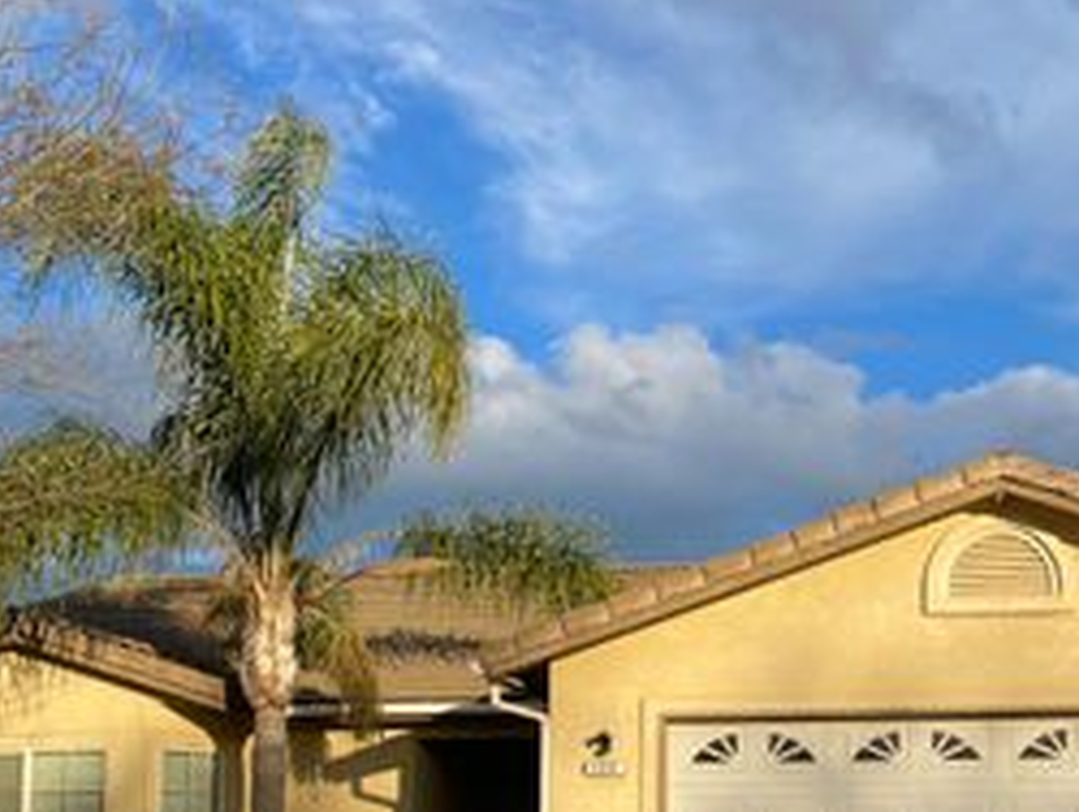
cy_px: 719
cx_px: 751
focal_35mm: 50
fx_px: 1560
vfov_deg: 28.1
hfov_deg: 37.6
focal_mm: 5.1
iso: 32
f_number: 1.6
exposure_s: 1/2717
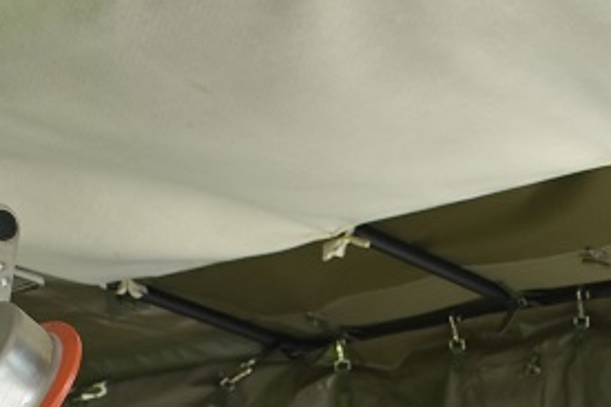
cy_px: 622
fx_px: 1663
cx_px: 578
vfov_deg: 13.2
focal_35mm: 98
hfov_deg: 20.3
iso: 400
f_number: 6.3
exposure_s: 1/160
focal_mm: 20
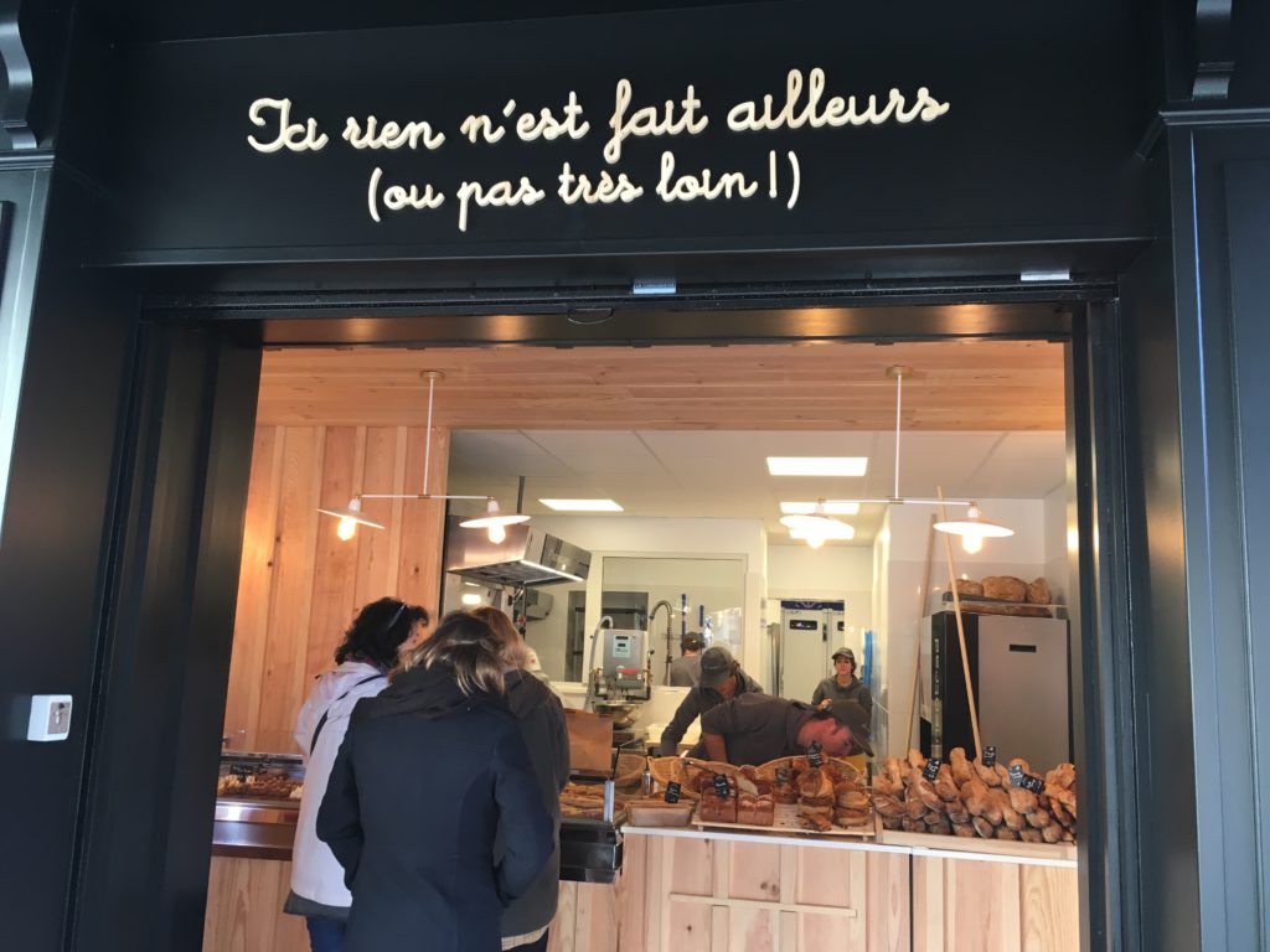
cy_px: 476
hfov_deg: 61.7
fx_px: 1064
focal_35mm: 29
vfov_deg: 48.2
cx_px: 635
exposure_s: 1/33
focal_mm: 4.15
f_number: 2.2
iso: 40
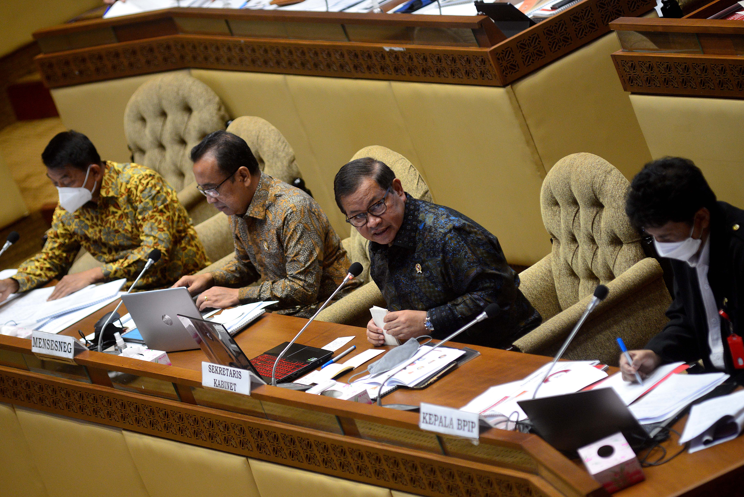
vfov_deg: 6.6
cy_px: 257
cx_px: 367
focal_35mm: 208
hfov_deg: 9.9
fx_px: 4300
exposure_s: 1/125
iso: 2000
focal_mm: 200
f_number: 4
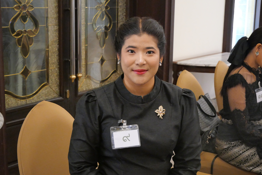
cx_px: 131
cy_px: 88
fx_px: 422
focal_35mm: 58
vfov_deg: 23.4
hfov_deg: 34.5
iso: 3200
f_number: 4.7
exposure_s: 1/50
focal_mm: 28
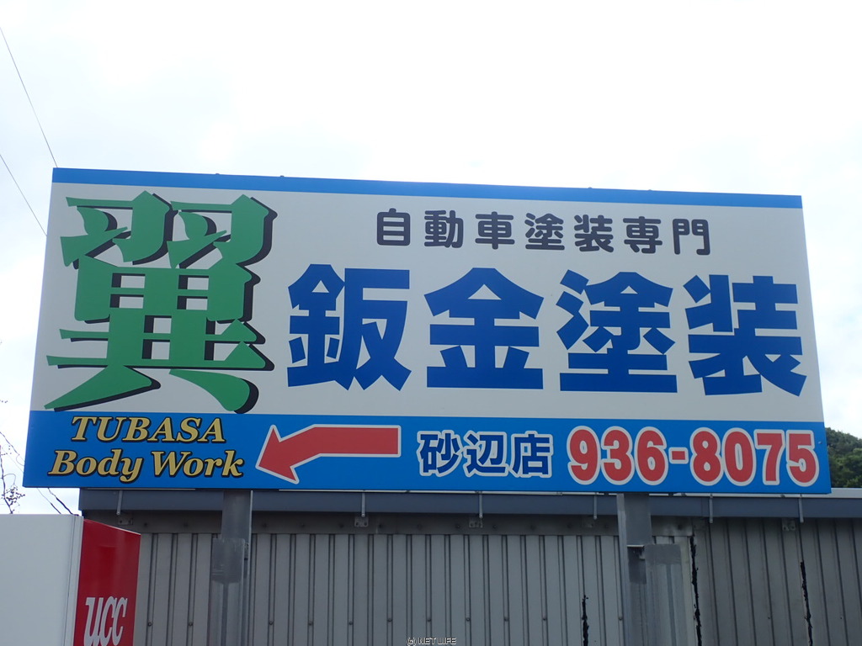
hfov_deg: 46.8
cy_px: 323
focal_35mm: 40
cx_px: 431
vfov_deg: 36.0
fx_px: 996
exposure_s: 1/640
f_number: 4
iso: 100
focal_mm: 7.34
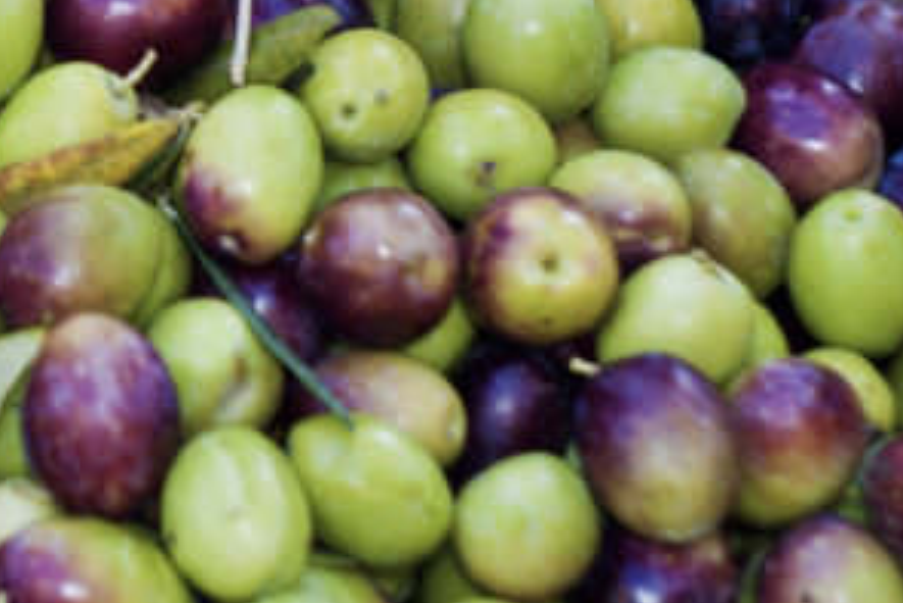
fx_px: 5747
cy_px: -288
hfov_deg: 8.9
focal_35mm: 229
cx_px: -233
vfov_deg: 5.9
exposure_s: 1/100
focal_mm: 50
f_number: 1.7
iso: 100
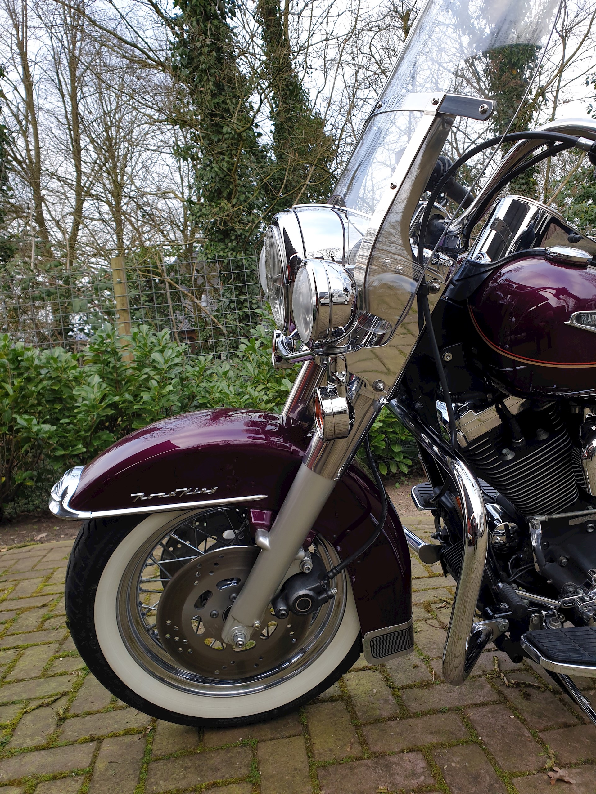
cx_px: 298
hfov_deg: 53.1
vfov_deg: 67.3
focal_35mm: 26
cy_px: 397
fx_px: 597
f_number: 2.4
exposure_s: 1/116
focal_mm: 4.3
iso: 50
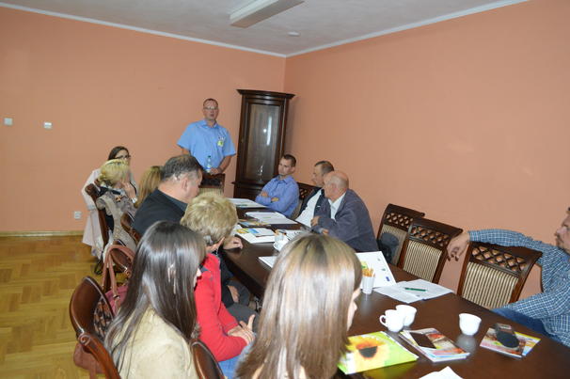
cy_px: 190
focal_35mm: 27
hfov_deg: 67.4
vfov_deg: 47.9
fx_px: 427
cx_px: 285
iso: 1600
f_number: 3.5
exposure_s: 1/60
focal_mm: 18
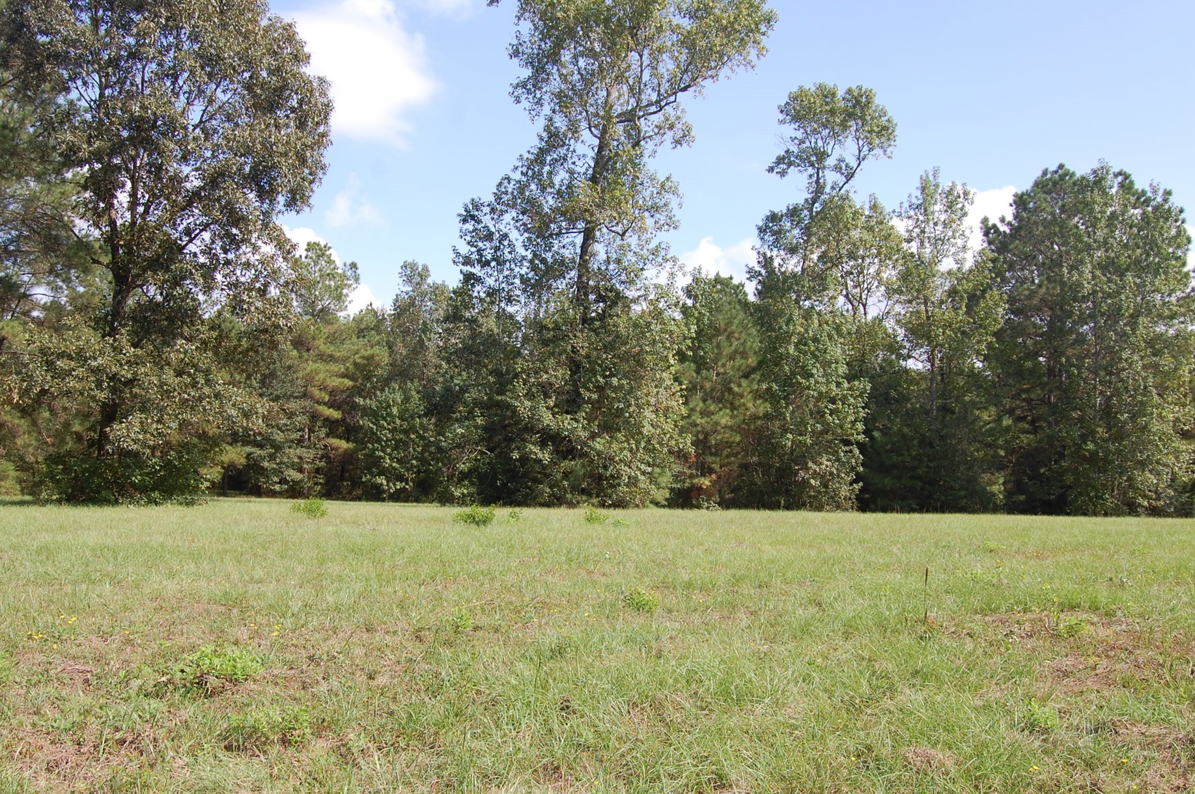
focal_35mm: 32
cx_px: 541
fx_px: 1061
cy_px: 410
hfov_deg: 58.7
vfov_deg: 41.0
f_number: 8
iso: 200
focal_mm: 18
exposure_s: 1/250
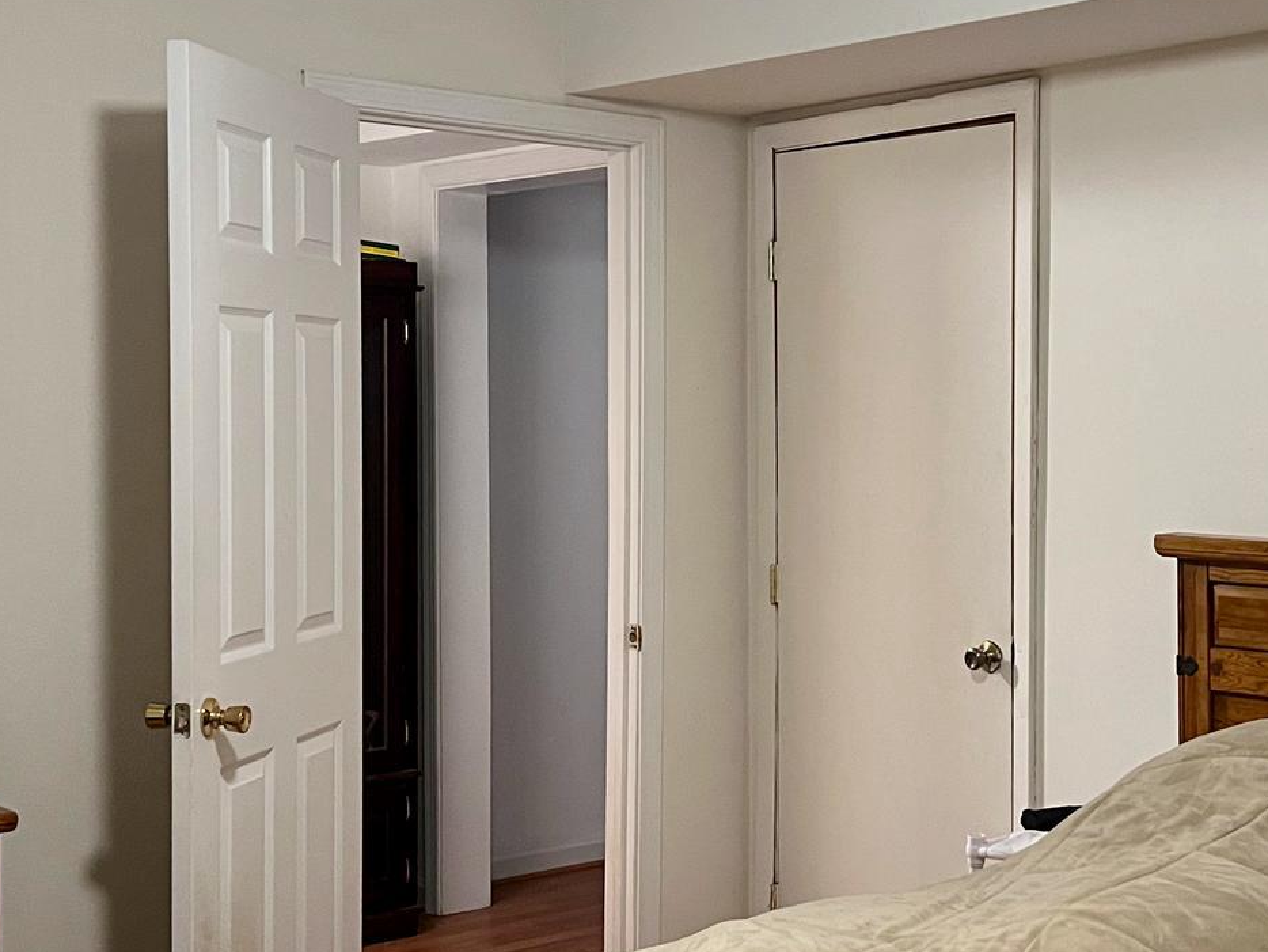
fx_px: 2088
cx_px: 873
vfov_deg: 25.7
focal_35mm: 57
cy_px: 502
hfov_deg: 33.4
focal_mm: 5.7
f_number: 1.5
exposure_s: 1/40
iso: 400
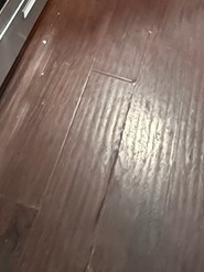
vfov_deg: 20.6
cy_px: -240
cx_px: 105
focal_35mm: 58
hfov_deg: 25.2
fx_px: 456
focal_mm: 2.22
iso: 2000
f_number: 2.2
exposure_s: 1/30
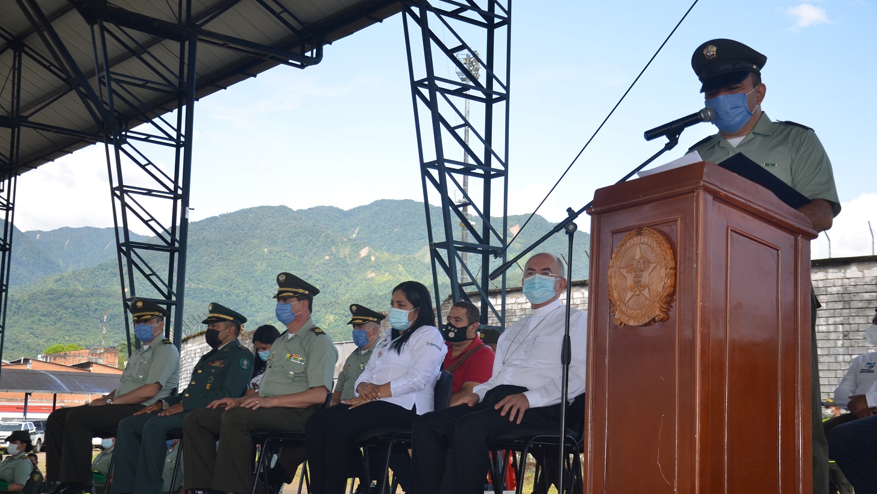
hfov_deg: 40.6
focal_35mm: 51
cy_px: 281
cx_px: 433
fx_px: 1186
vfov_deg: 23.5
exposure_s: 1/250
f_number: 4.5
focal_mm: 32
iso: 100
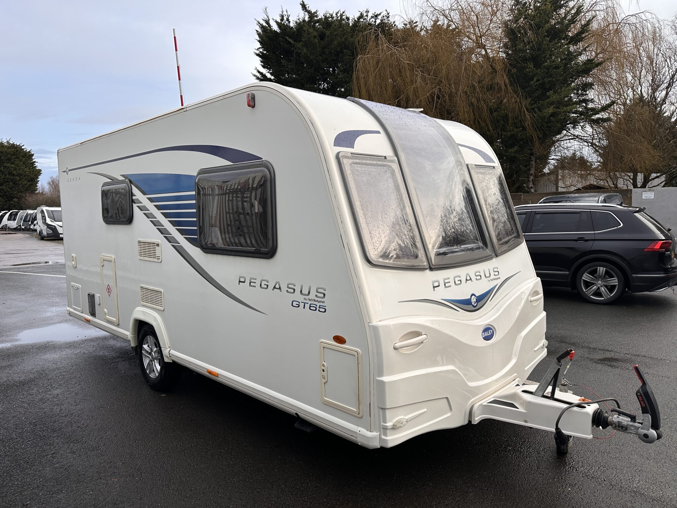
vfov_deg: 56.8
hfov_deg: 71.6
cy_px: 254
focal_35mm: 24
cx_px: 338
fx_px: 469
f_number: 1.78
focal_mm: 6.86
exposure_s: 1/1272
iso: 80
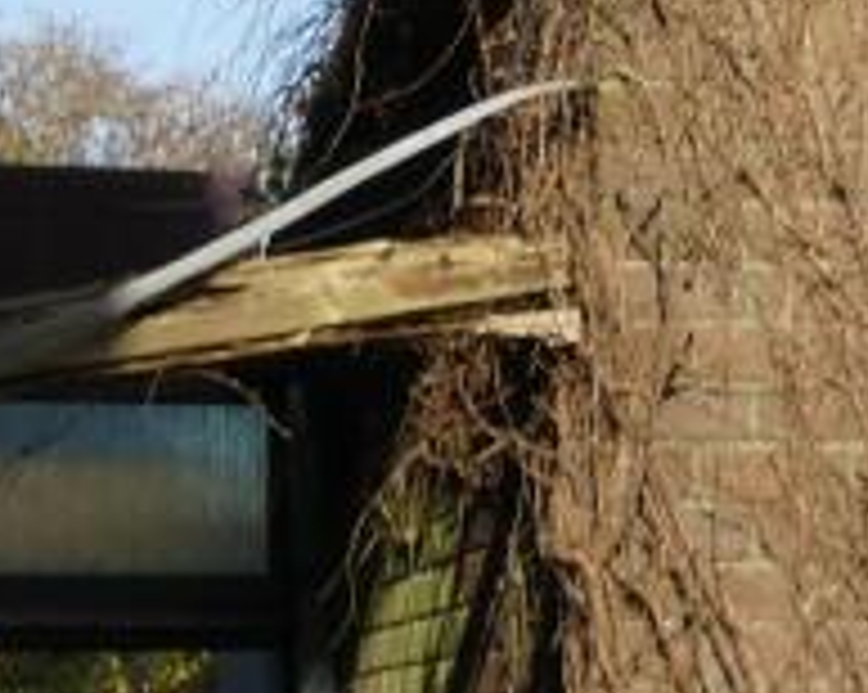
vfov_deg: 9.0
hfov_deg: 10.2
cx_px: 1893
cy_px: 621
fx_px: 4388
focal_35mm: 171
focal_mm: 6
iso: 80
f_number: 3.4
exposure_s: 1/800
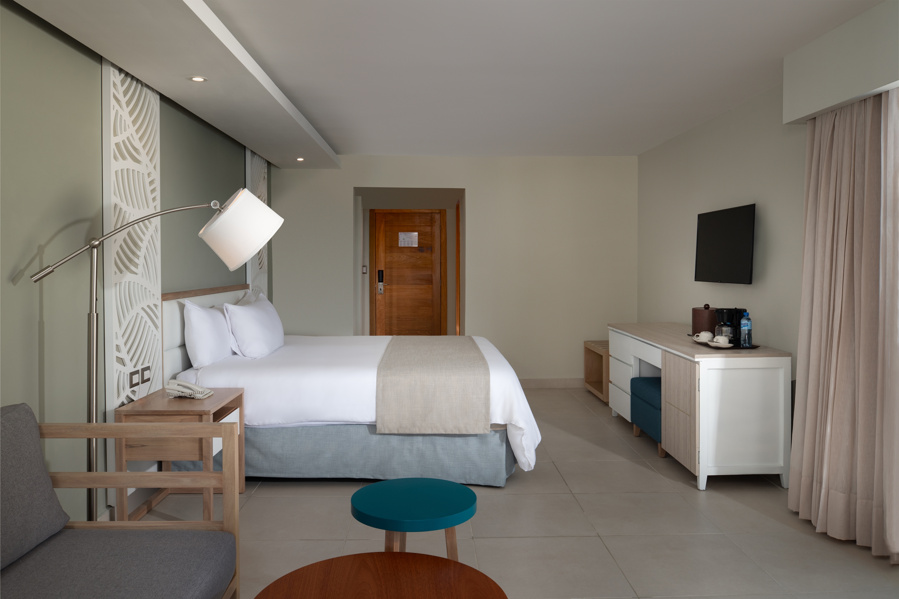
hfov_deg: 67.4
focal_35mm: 27
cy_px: 300
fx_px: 674
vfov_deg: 47.9
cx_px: 450
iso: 250
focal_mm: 27
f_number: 8
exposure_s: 1/60
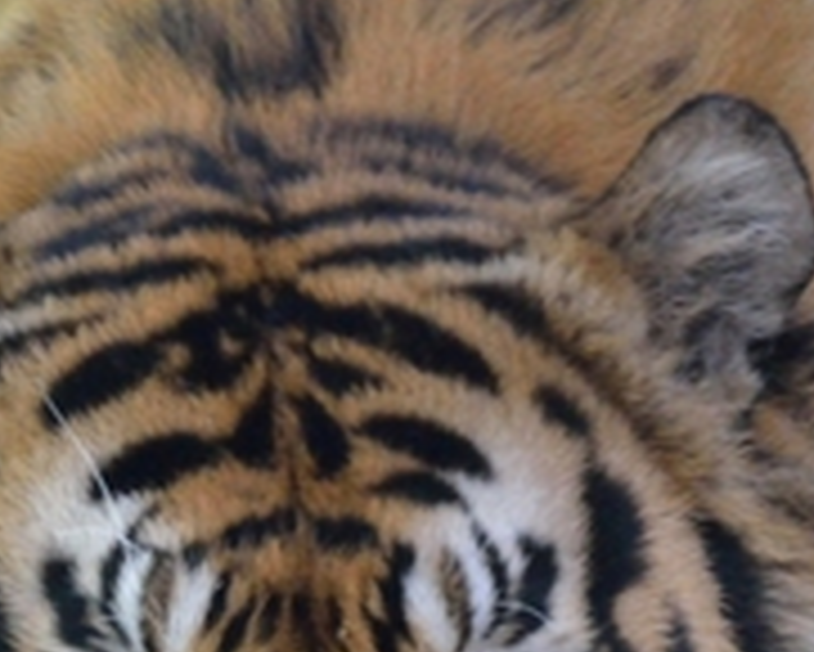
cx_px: 270
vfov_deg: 1.5
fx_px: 25546
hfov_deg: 1.8
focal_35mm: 1060
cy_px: 929
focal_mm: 195
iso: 3200
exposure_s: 1/100
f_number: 5.3
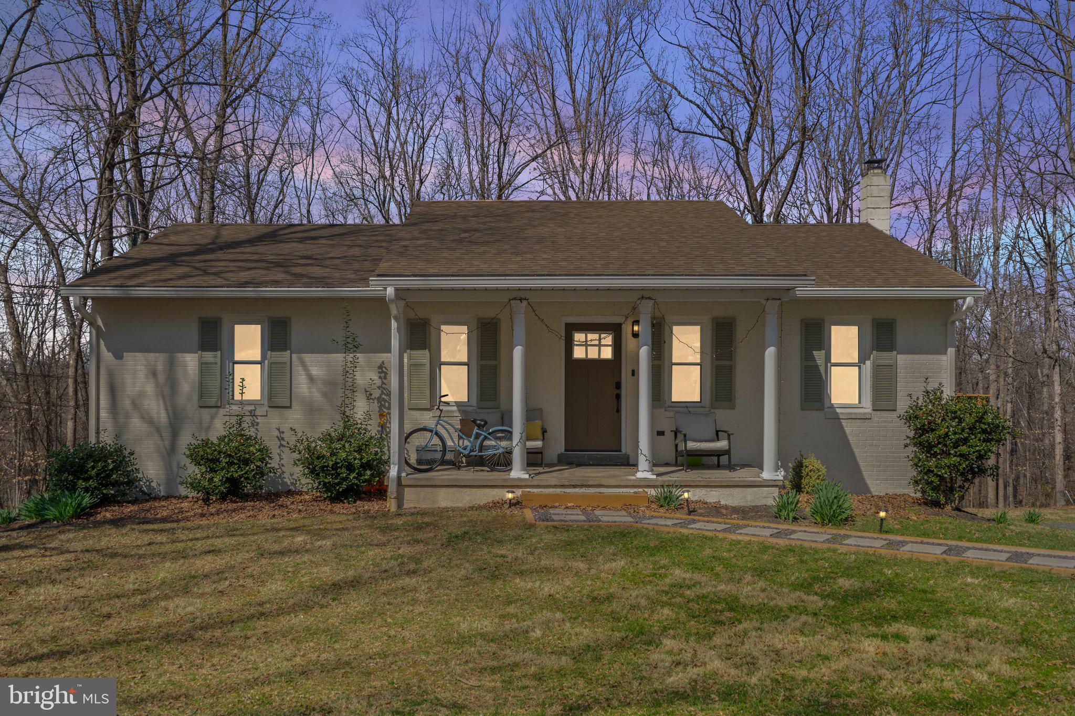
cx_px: 538
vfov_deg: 38.9
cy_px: 358
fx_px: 1015
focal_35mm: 34
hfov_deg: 55.8
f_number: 11
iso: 250
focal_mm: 34
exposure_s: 1/400
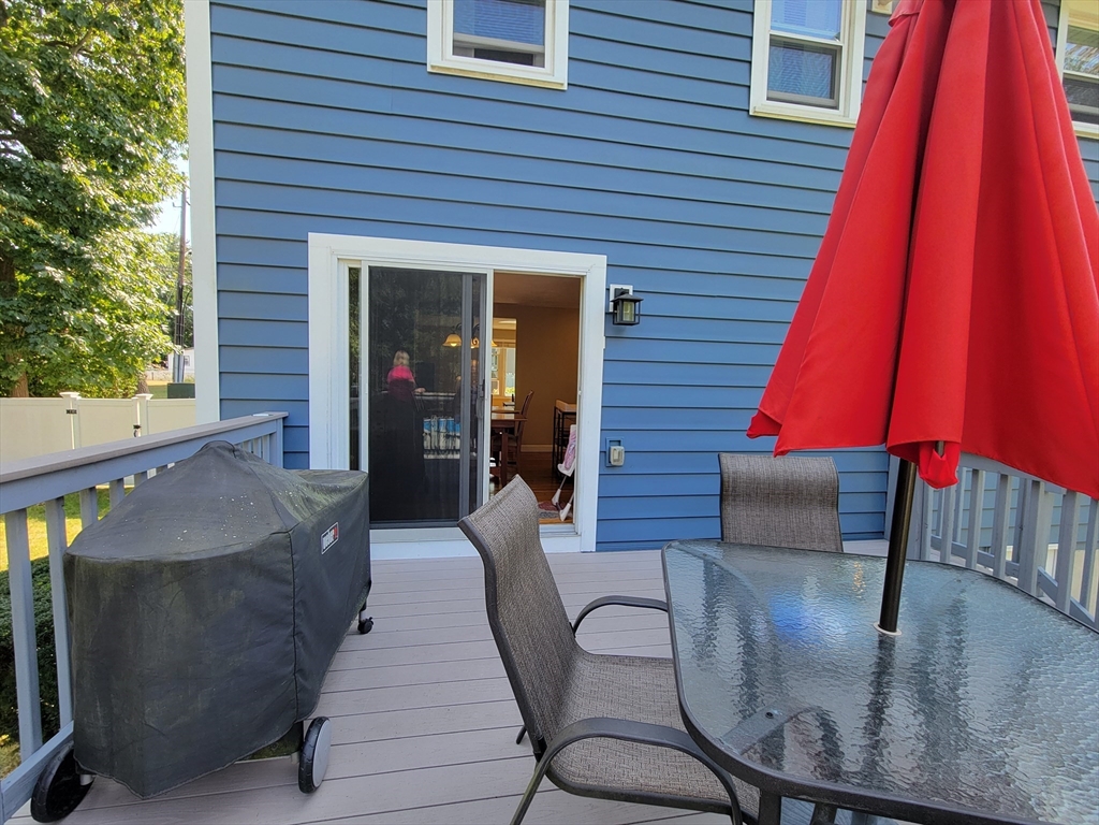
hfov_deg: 106.2
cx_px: 550
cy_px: 412
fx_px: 413
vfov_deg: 89.9
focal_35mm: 13
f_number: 2.2
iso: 50
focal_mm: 2.2
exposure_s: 1/140
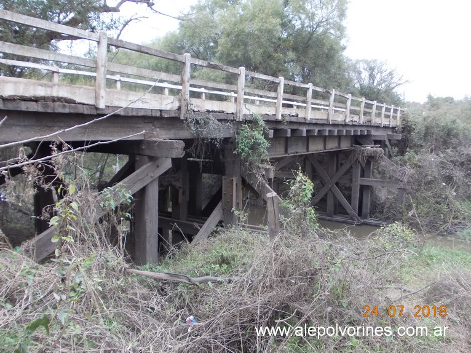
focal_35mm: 28
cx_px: 236
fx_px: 381
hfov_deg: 63.5
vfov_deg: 49.7
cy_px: 176
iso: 110
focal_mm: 4
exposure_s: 1/25
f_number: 2.7
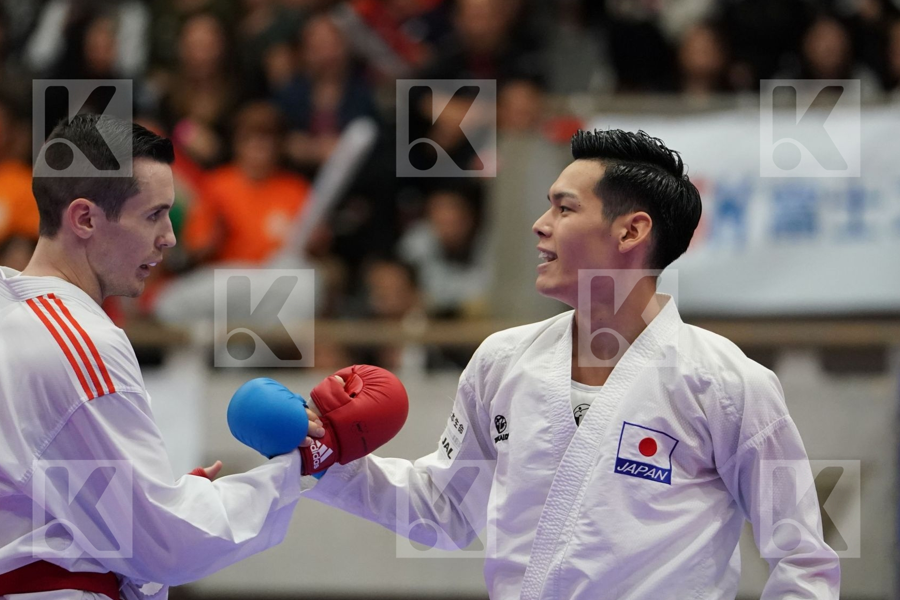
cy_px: 318
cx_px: 446
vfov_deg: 4.3
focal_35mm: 322
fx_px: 8048
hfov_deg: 6.4
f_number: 2.8
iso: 4000
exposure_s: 1/1000
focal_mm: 200
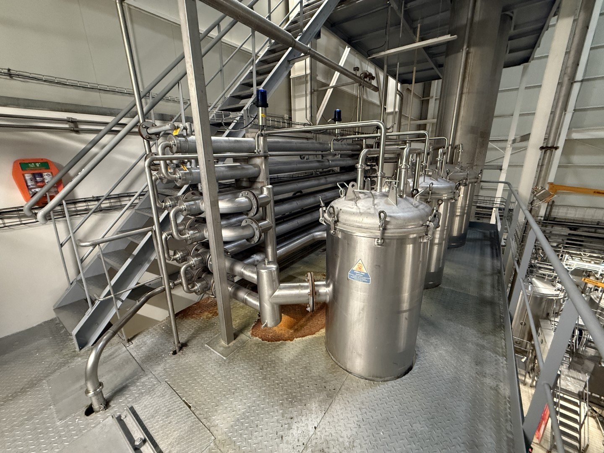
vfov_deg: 85.7
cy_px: 226
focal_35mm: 14
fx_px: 244
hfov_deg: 102.1
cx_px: 302
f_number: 2.2
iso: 640
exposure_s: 1/50
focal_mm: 2.22
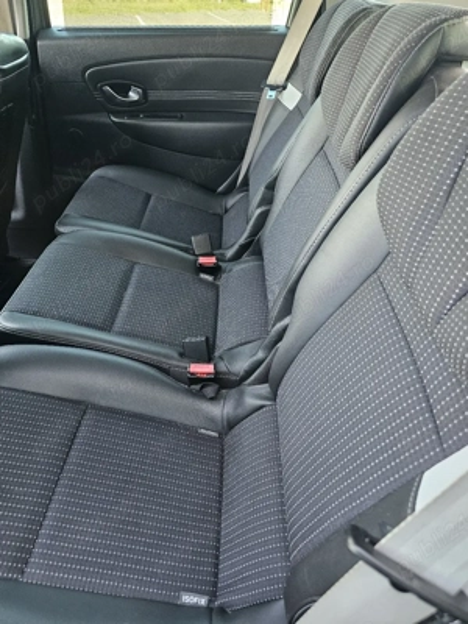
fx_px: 415
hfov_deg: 58.9
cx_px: 234
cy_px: 312
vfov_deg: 73.9
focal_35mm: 23
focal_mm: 6.3
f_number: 1.7
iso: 800
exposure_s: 1/100
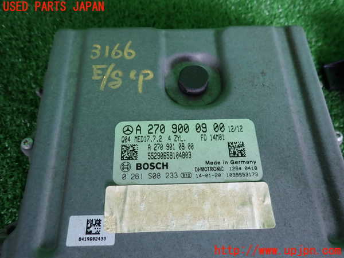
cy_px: 129
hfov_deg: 69.4
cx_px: 172
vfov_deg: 54.9
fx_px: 248
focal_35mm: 25
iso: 160
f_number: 2
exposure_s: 1/60
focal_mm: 4.5
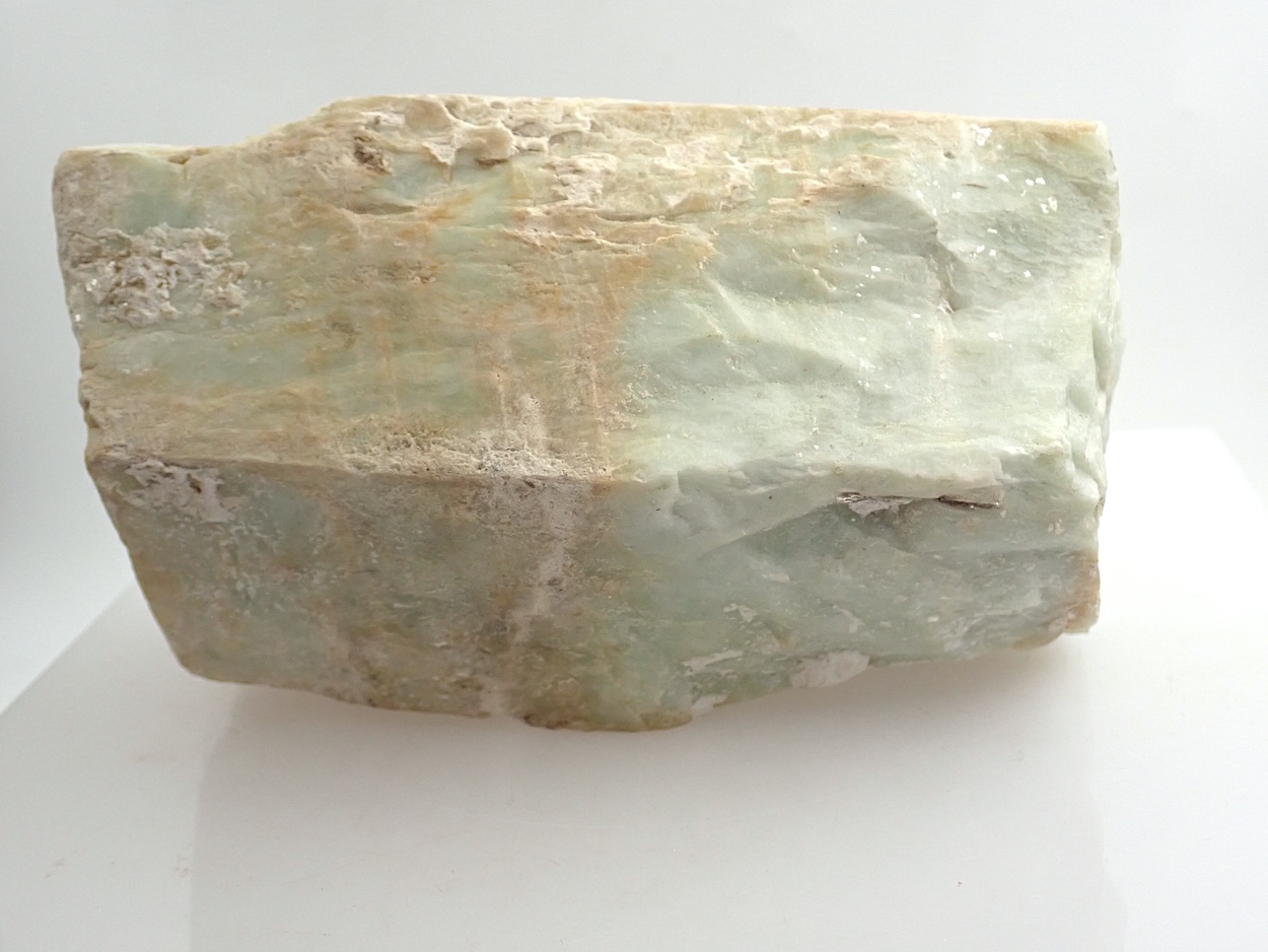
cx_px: 634
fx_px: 1832
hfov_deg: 38.2
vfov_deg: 29.1
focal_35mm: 50
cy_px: 476
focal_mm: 9.01
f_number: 3.2
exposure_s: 1/50
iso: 250
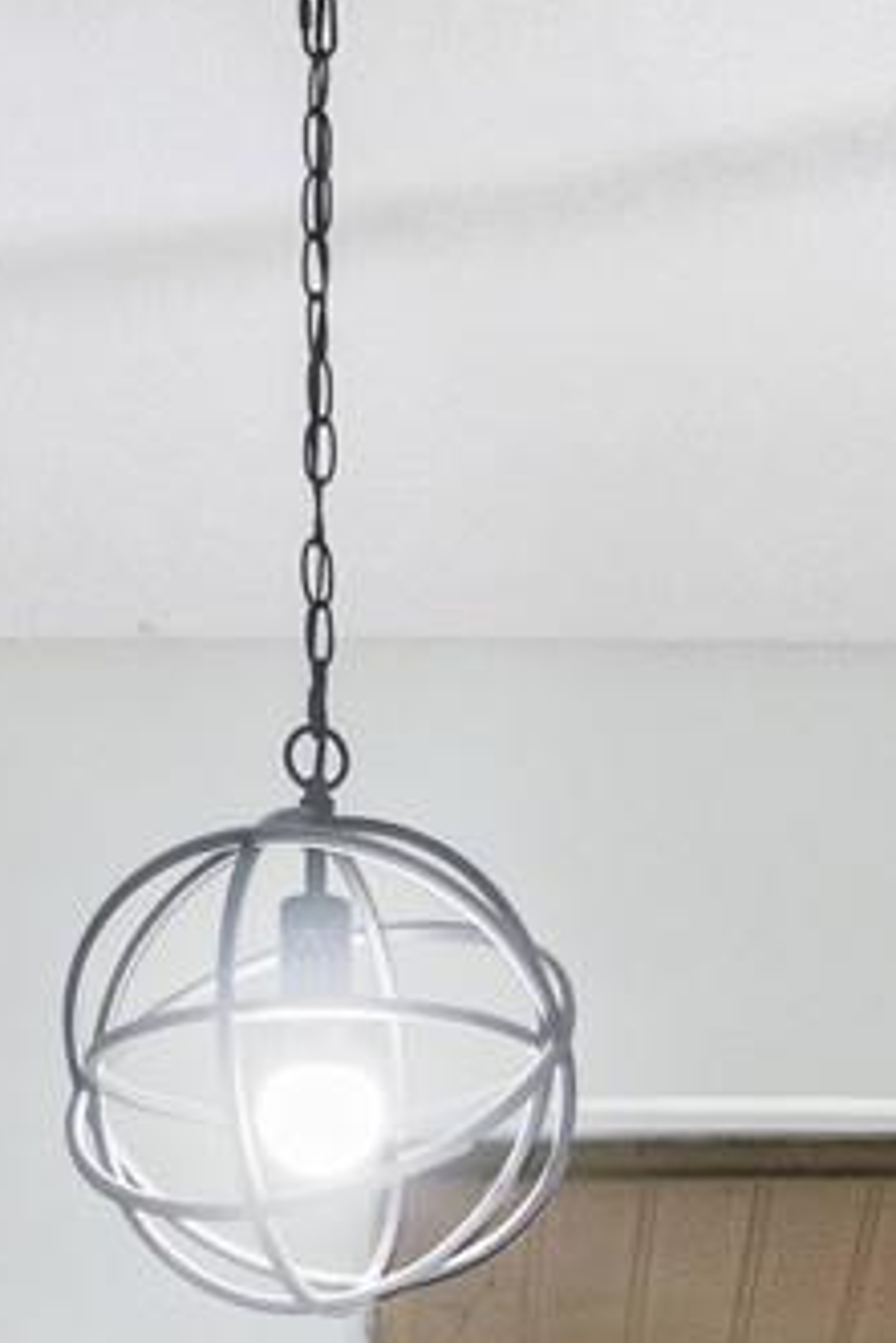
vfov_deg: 13.7
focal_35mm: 136
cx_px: 438
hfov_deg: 10.1
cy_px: 2296
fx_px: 5072
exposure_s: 1.3
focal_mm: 12
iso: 250
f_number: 9
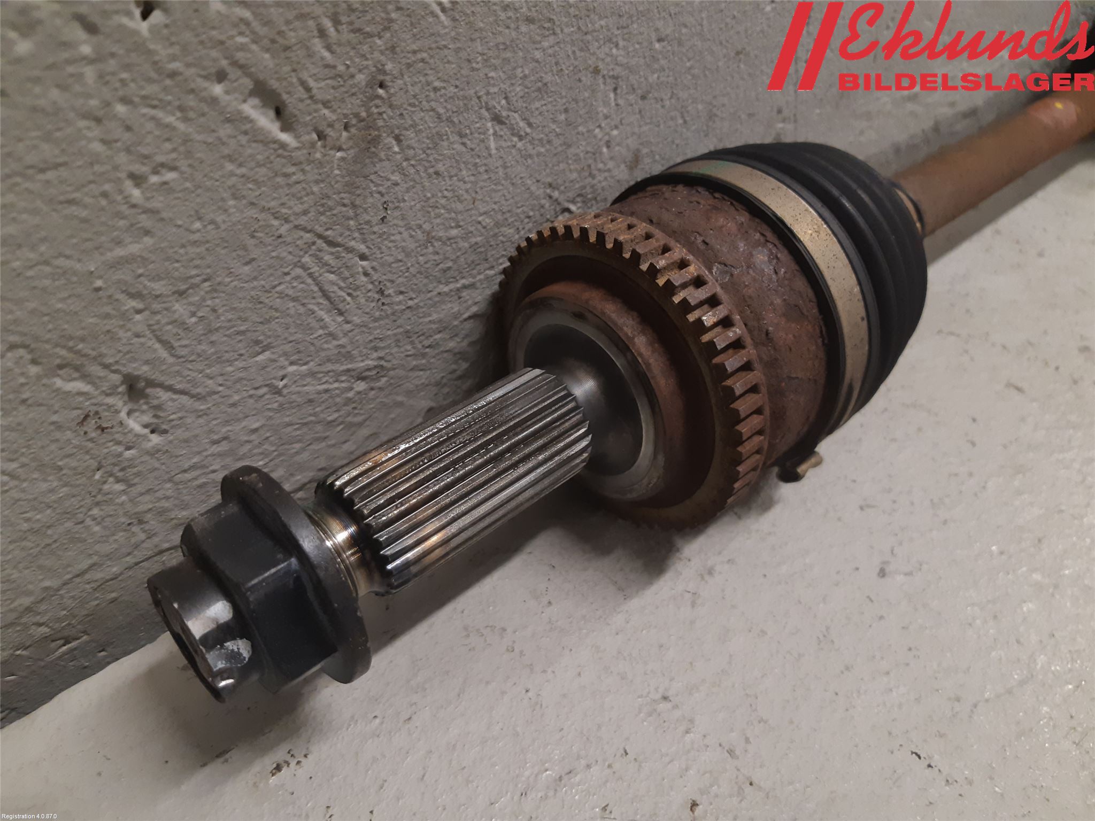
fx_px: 822
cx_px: 548
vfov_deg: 53.1
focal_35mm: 26
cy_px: 410
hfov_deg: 67.3
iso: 160
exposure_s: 1/50
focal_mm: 3.93
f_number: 1.7
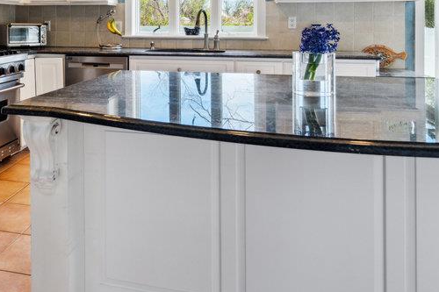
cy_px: 39
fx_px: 390
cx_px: 153
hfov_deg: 57.7
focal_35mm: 32
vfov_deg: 38.7
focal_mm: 16
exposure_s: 1/80
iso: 500
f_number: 5.6
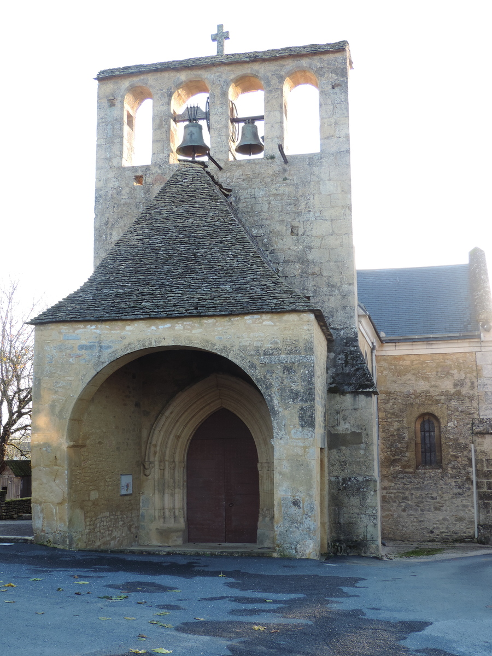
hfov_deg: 33.6
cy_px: 328
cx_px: 246
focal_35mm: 43
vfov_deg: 43.9
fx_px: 815
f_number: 3.4
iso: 80
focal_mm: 7.6
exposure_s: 1/80
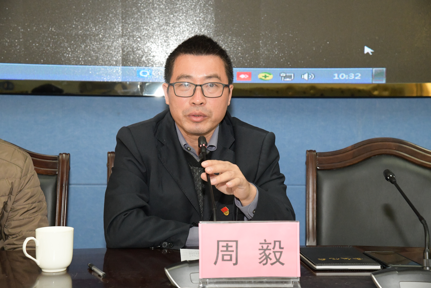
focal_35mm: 75
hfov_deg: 27.0
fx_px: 898
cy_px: 144
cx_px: 216
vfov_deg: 18.2
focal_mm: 75
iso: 10000
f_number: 8
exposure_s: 1/125
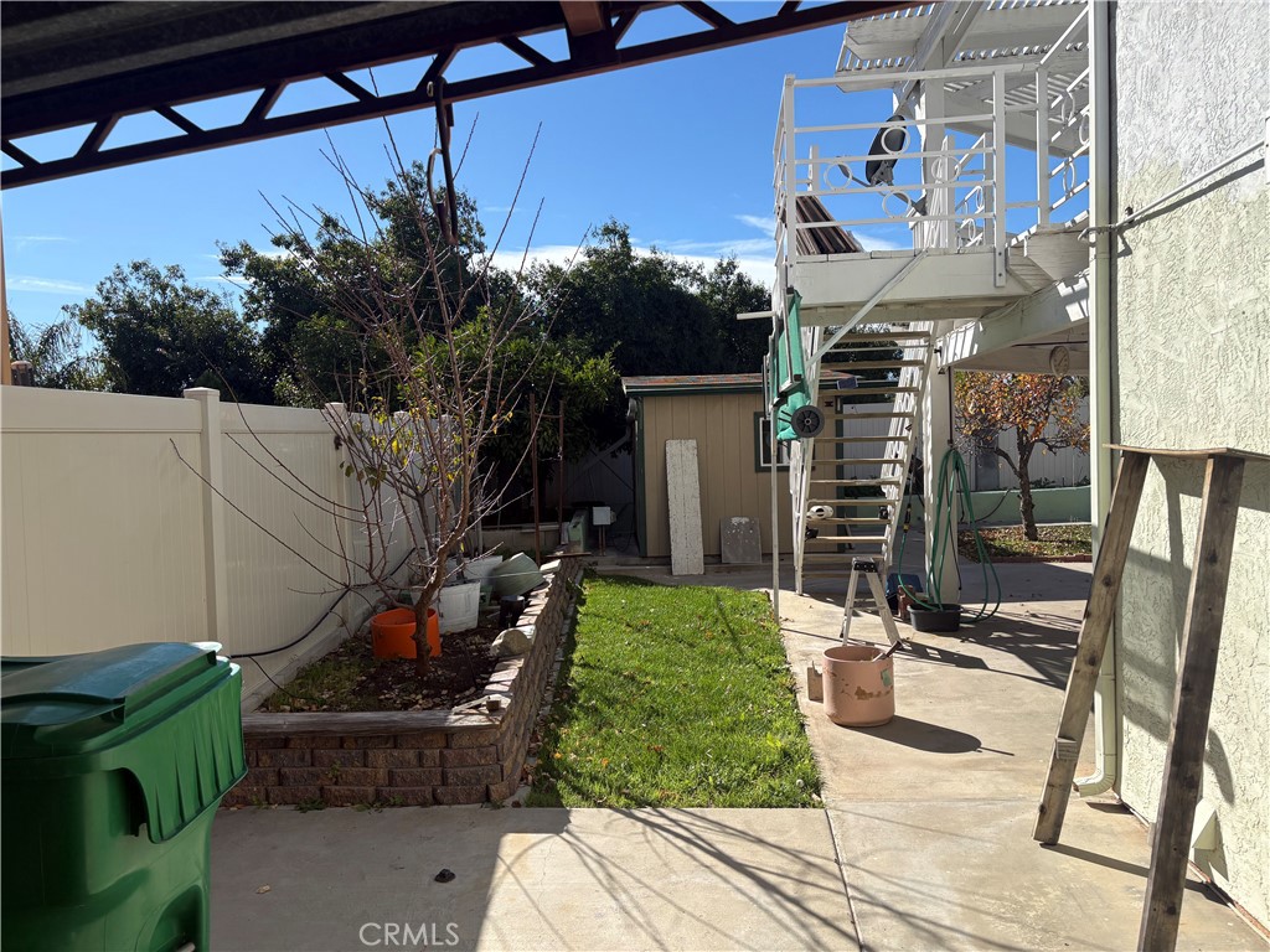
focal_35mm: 26
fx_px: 954
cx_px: 635
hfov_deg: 67.3
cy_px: 476
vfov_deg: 53.1
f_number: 1.6
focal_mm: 5.96
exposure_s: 1/2747
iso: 50
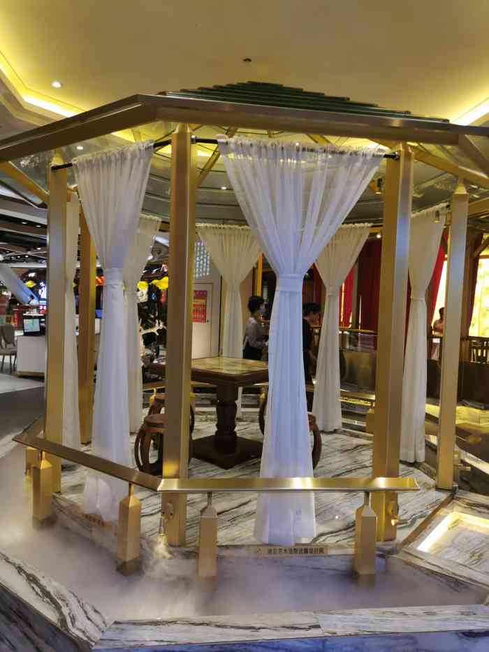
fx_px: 508
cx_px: 244
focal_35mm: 27
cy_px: 326
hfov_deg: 51.4
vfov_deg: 65.3
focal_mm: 5.58
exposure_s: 1/100
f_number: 1.8
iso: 160
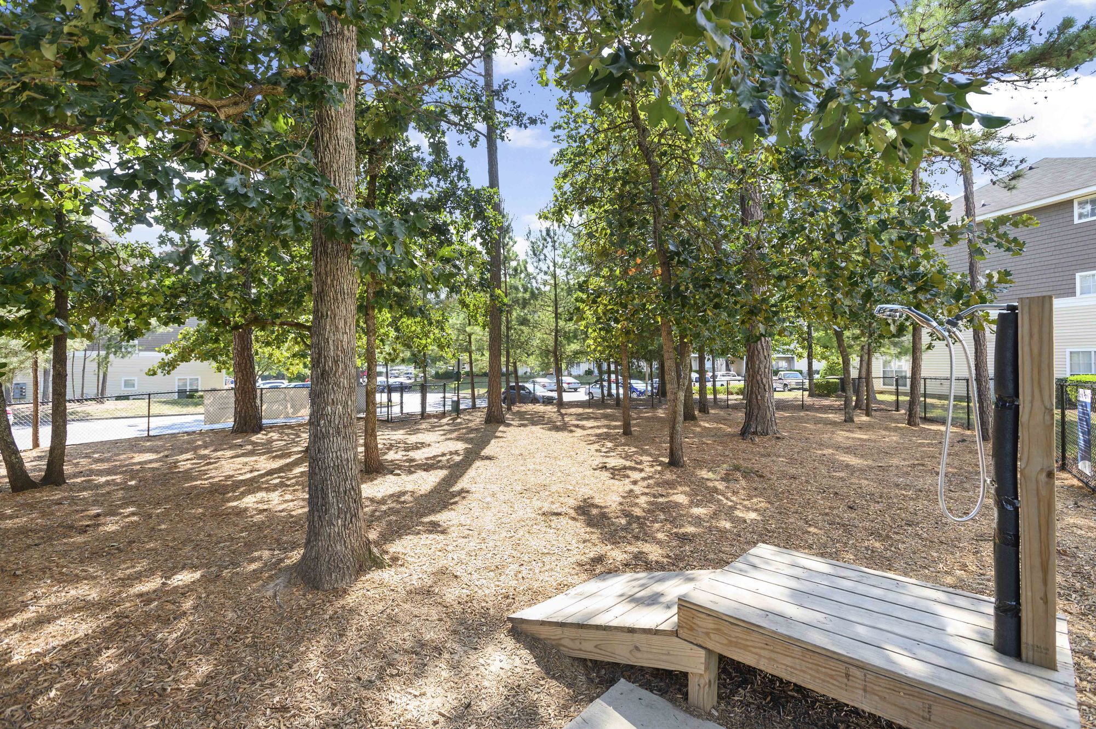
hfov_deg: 93.3
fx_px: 517
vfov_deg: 70.4
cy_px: 364
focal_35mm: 17
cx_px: 548
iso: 400
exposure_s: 1/100
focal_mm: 17
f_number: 8
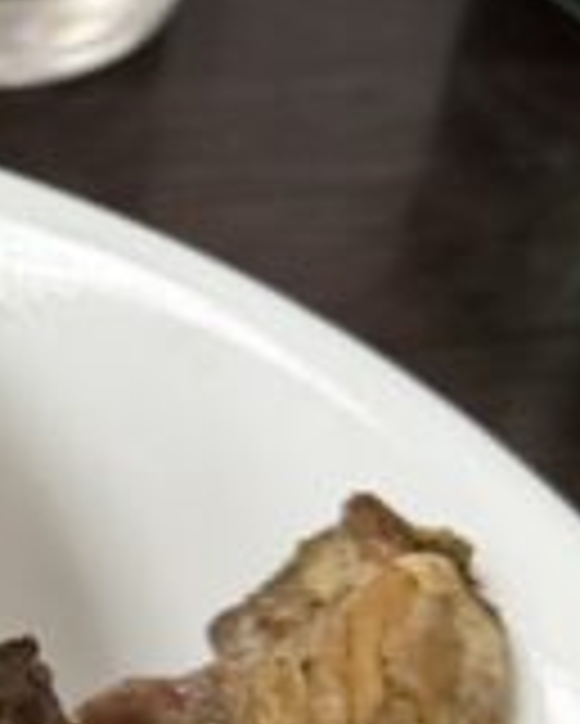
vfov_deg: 12.9
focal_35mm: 149
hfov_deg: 9.3
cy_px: 472
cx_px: -805
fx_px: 3194
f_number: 1.78
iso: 200
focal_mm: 6.76
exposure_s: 1/120
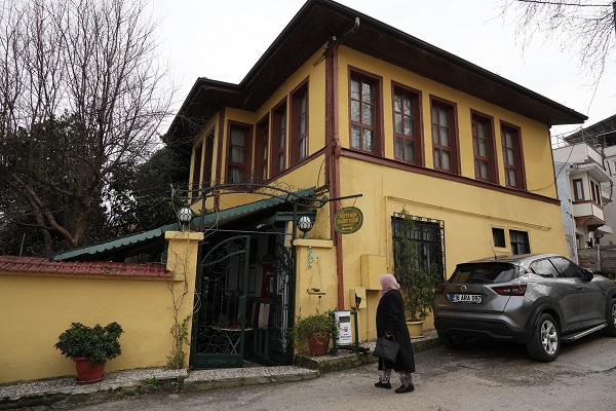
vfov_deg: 53.1
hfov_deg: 73.7
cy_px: 206
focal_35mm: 24
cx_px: 308
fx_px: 411
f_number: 9
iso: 320
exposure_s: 1/320
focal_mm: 24
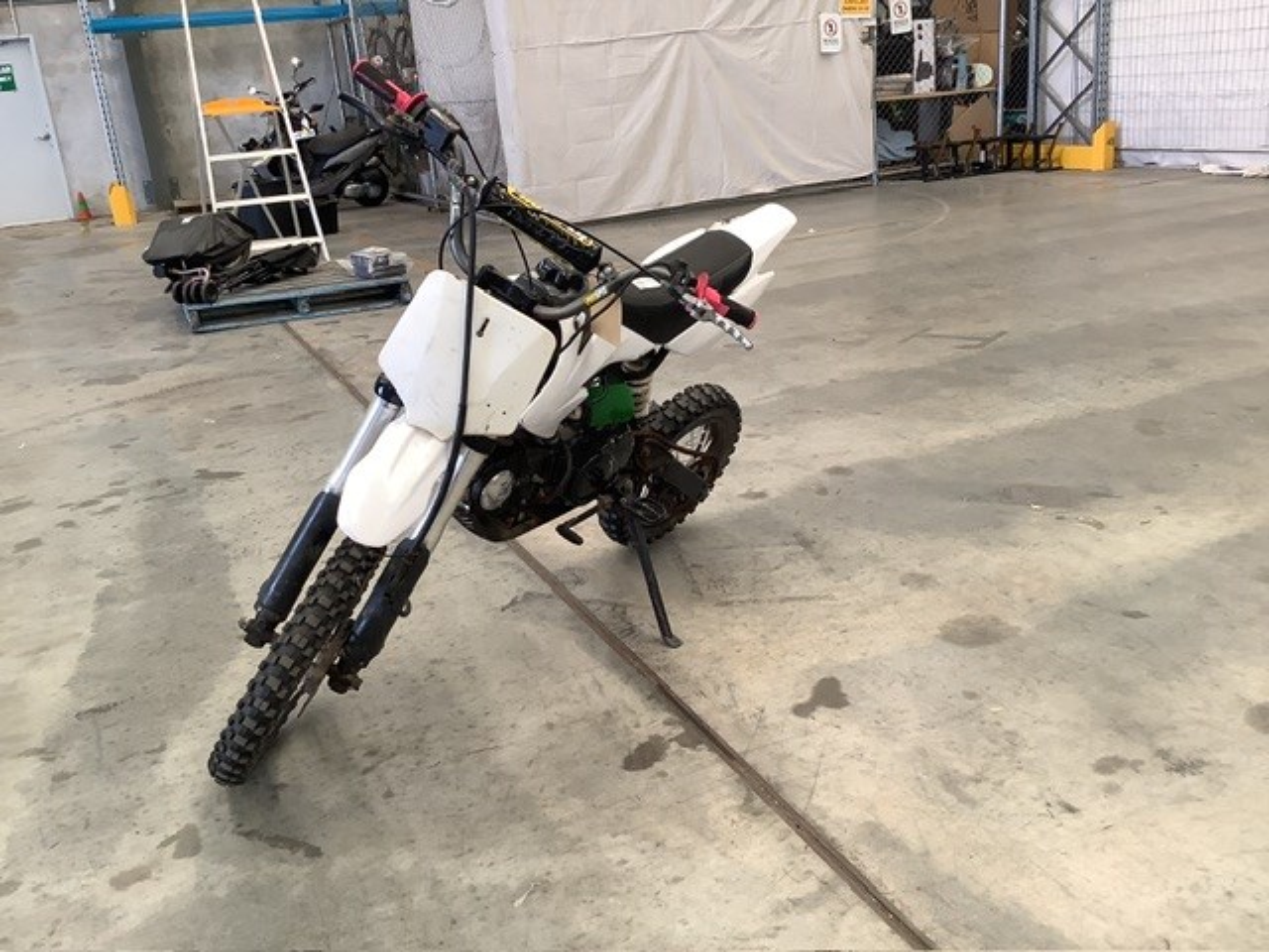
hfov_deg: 58.4
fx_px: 1136
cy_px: 476
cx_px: 634
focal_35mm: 31
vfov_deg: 45.4
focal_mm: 3.3
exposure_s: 1/50
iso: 80
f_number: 2.4
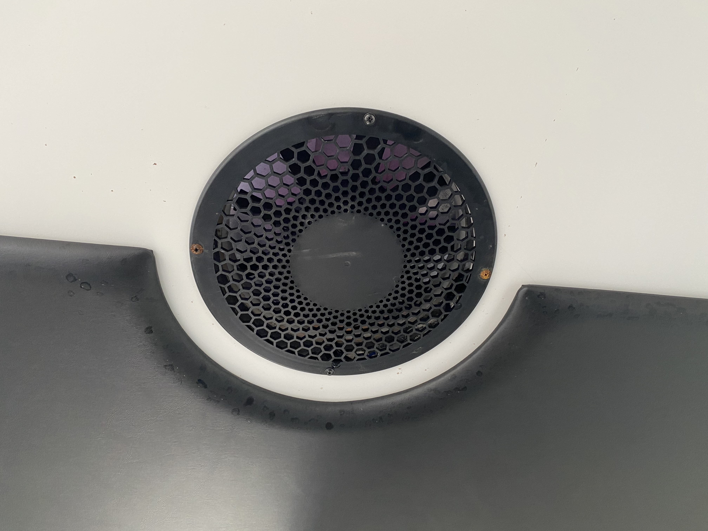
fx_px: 532
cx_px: 354
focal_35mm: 26
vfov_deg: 53.1
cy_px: 266
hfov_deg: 67.3
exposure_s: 1/70
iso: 125
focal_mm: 4.25
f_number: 1.8
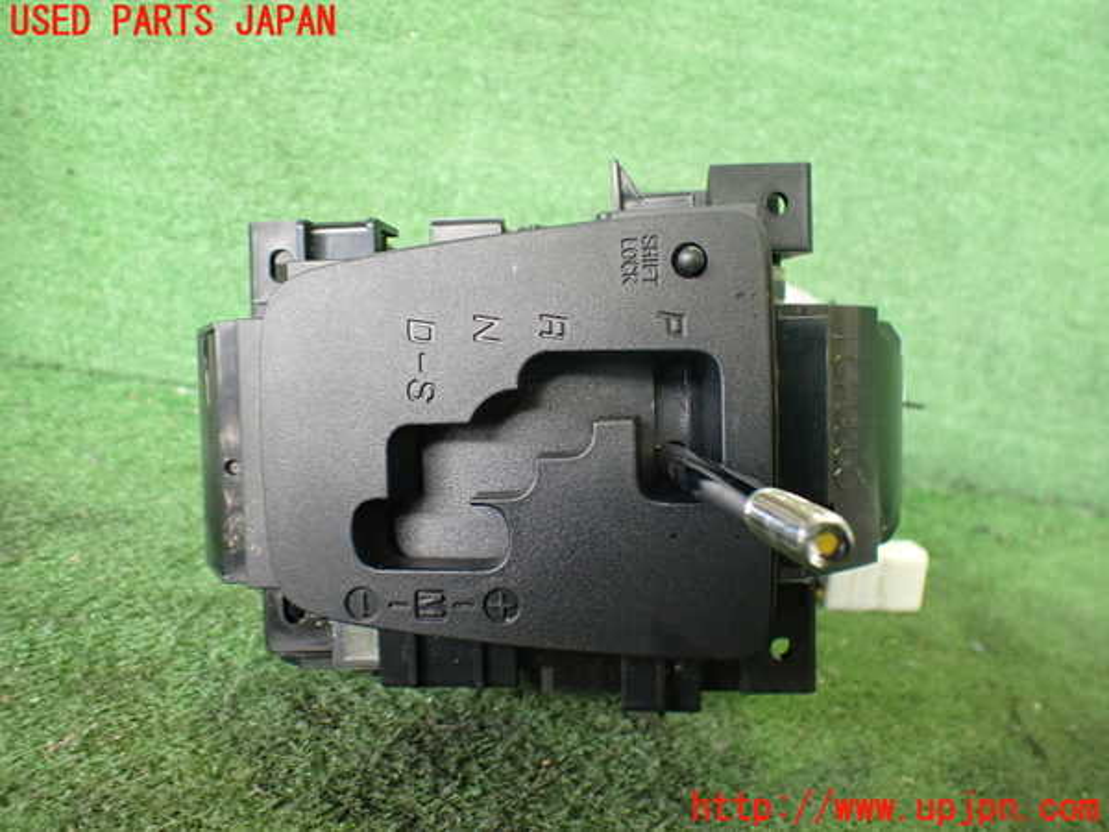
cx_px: 554
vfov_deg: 46.8
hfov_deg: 60.0
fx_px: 961
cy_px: 416
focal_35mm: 30
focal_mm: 5.4
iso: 800
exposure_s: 1/50
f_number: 2.3
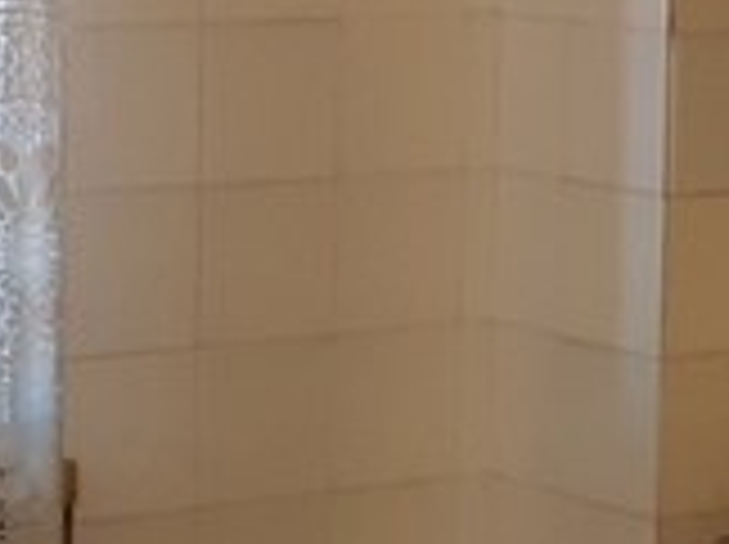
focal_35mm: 193
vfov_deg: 7.7
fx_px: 4058
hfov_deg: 10.3
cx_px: 446
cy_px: 288
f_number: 1.7
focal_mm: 3.93
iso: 125
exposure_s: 1/50
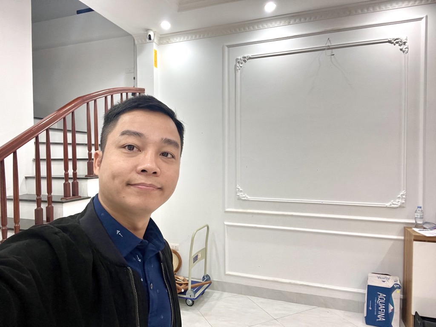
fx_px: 290
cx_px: 218
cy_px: 164
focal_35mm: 23
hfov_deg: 73.9
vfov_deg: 58.9
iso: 100
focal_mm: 2.71
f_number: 2.2
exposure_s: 1/50
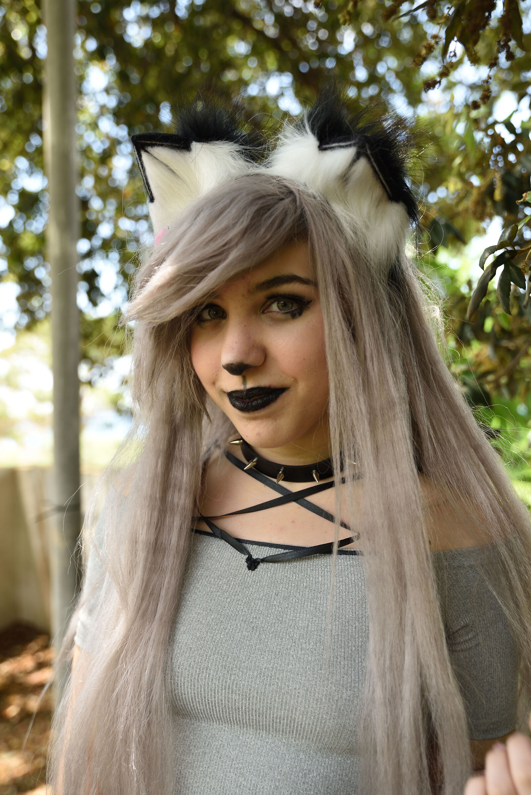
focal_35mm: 40
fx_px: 884
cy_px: 398
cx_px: 266
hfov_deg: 33.4
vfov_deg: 48.4
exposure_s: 1/160
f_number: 4
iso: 160
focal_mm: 40
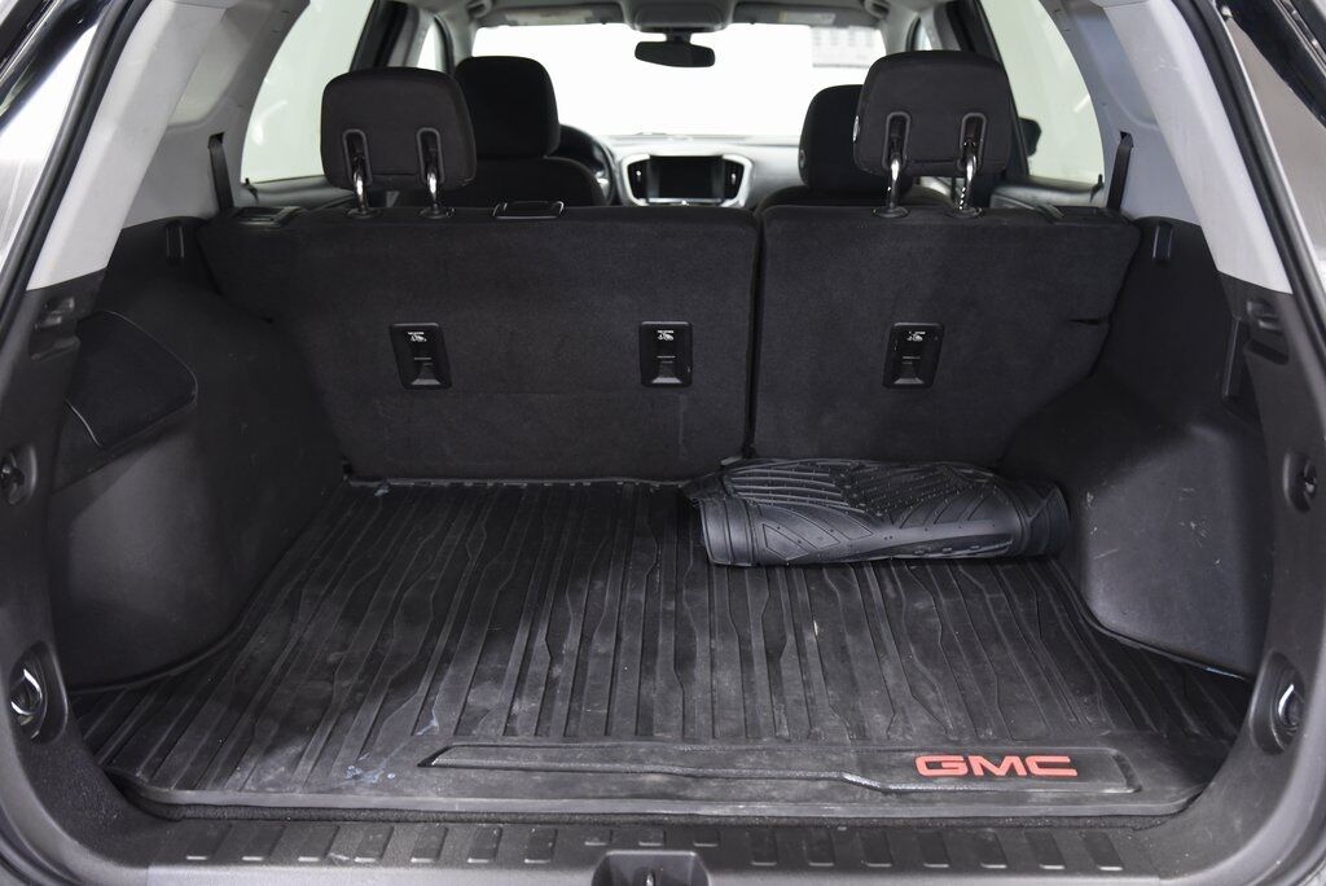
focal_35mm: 34
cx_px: 663
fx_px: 1253
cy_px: 443
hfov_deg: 55.8
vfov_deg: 38.9
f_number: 4
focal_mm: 34
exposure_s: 1/20
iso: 2500
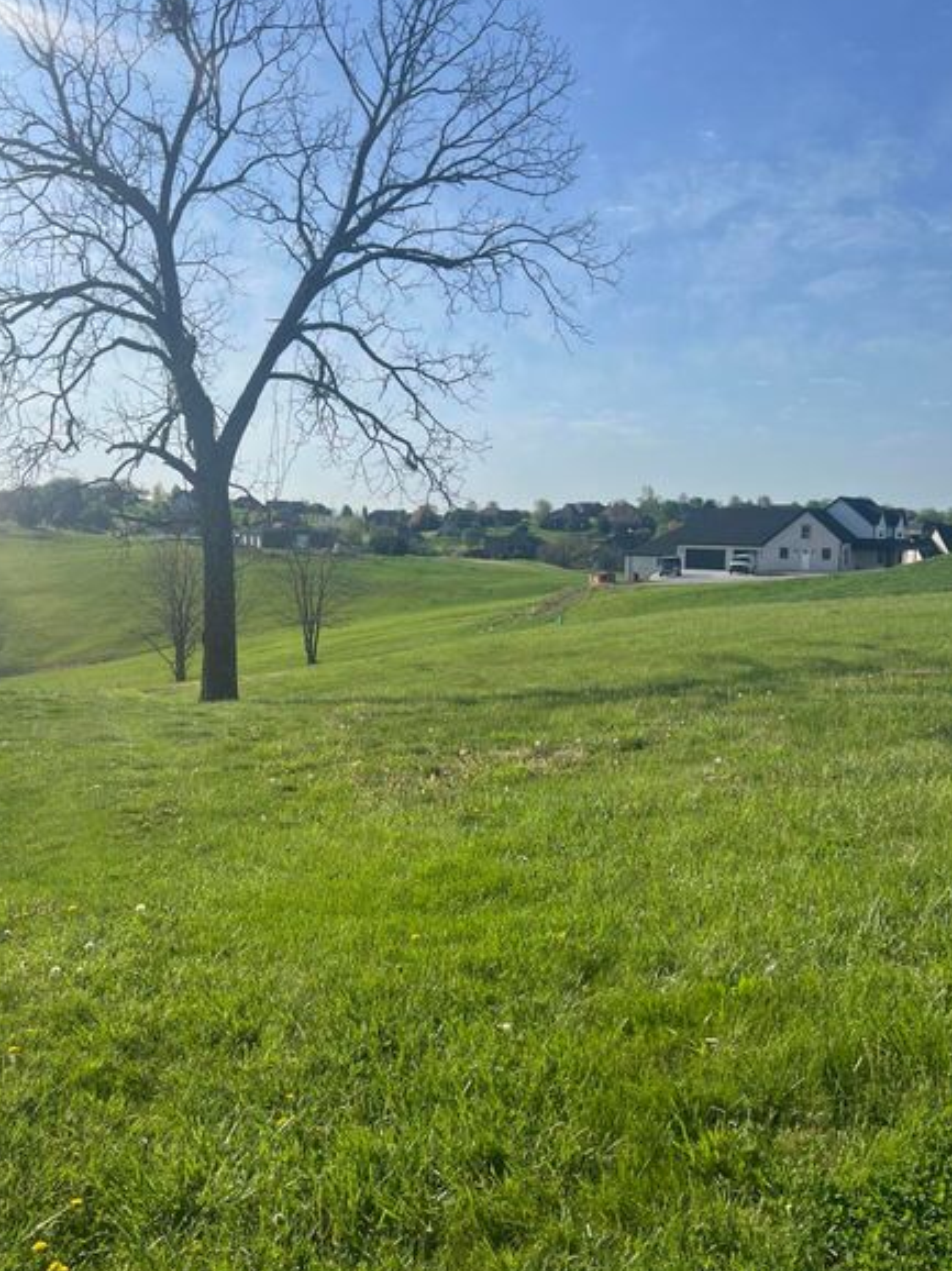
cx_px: 444
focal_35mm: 30
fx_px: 1101
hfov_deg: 46.7
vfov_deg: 60.0
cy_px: 628
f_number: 1.5
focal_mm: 5.7
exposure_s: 1/6579
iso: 50
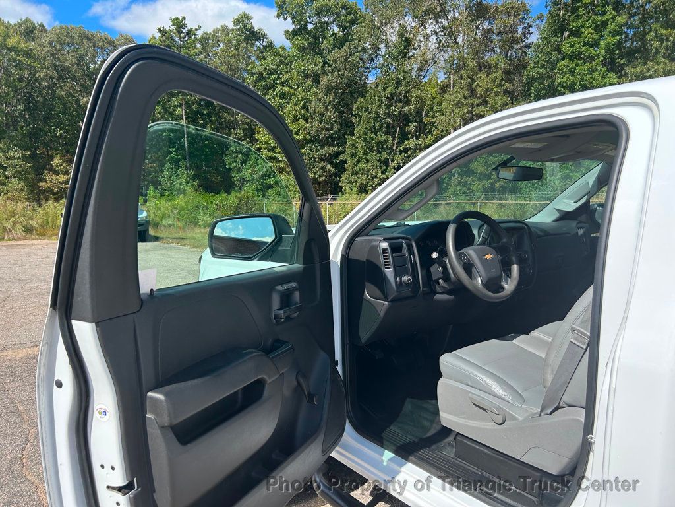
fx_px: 507
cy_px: 254
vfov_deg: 53.1
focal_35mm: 26
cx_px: 338
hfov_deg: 67.3
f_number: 1.5
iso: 50
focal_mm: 5.7
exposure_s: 1/2404
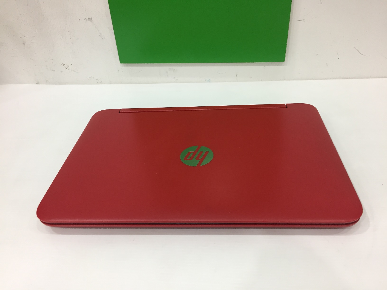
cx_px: 194
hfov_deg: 61.7
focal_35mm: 29
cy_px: 145
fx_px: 324
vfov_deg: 48.2
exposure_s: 1/33
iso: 80
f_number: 2.2
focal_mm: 4.15
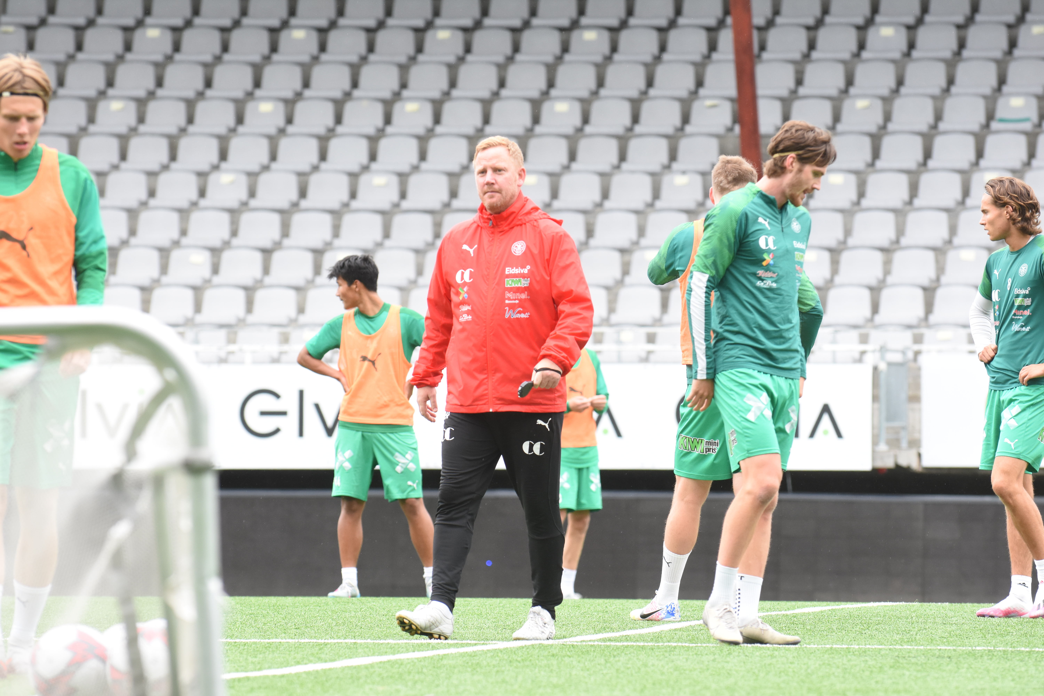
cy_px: 348
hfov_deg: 6.9
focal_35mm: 300
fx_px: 8699
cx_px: 522
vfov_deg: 4.6
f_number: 5.6
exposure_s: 1/500
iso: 800
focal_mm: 200
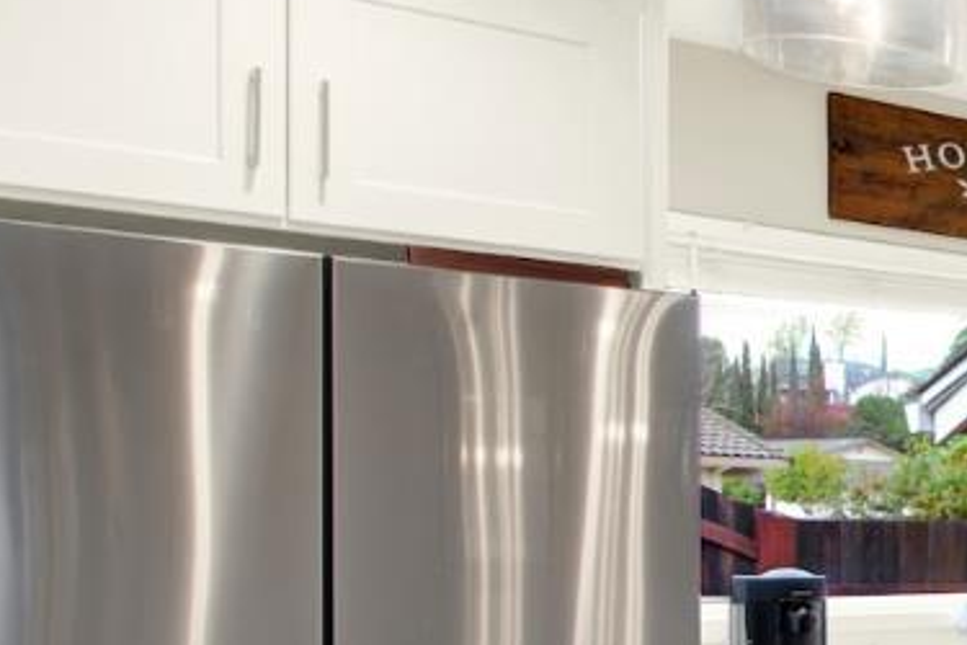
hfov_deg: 21.3
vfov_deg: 23.7
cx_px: 1790
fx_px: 1504
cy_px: 550
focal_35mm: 56
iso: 100
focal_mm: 14
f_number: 14
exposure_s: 1/2
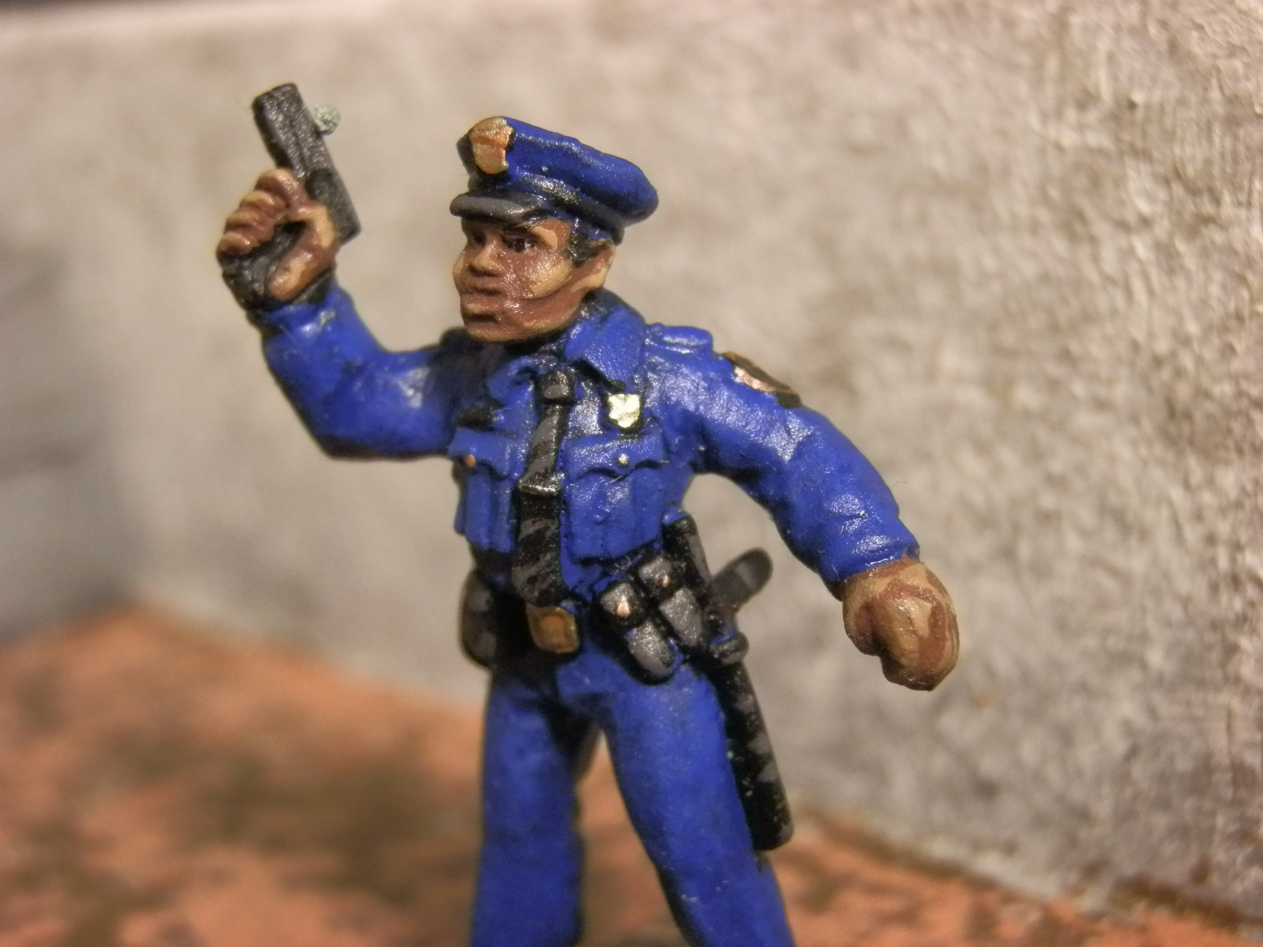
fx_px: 2226
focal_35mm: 61
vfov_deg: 24.0
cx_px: 632
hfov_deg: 31.7
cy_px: 474
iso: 400
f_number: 3.7
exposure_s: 1/50
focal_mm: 10.99
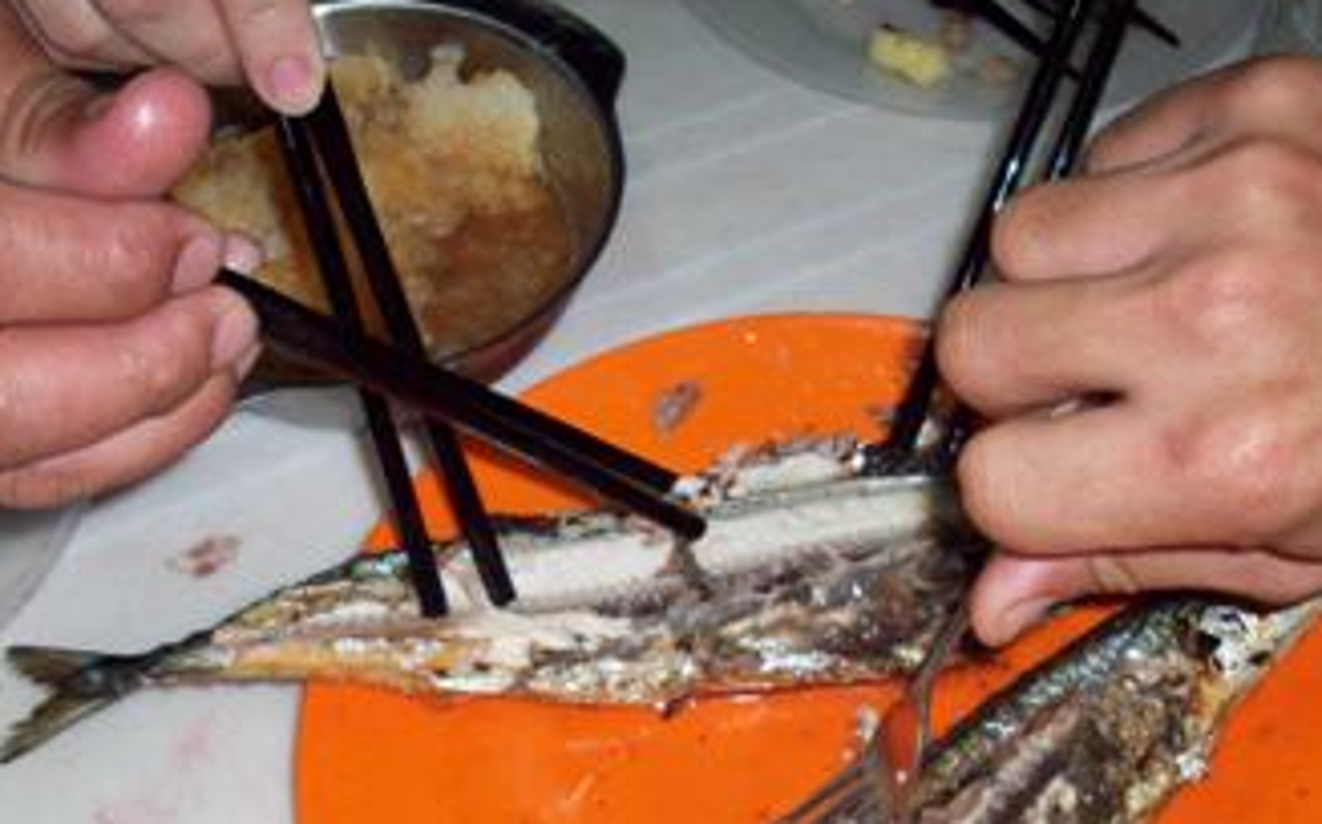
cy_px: 620
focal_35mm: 60
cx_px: 703
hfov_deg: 34.0
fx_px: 2161
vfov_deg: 21.4
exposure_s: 1/45
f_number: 2.8
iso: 160
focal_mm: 6.2
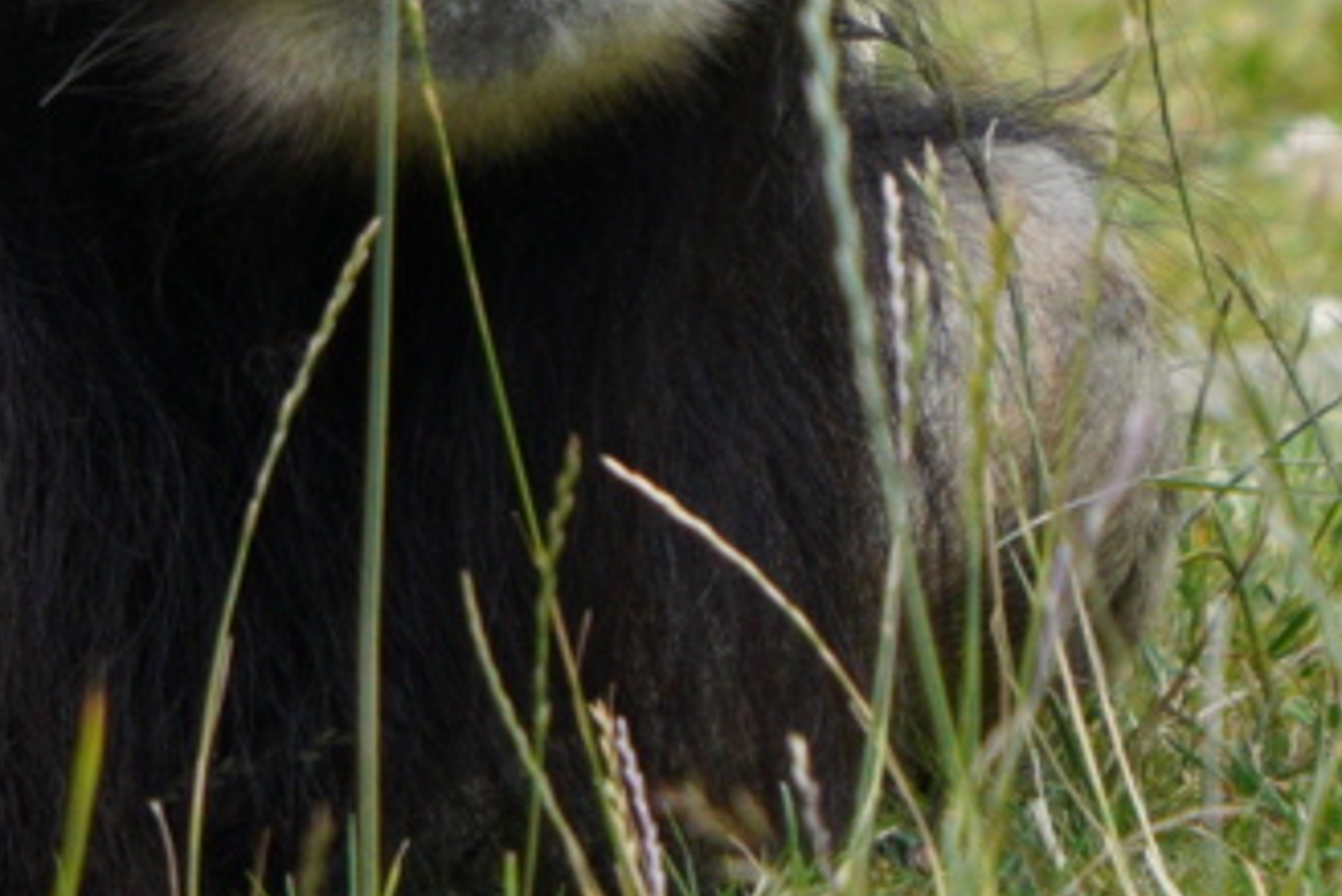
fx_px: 165466
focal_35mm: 4437
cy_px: -1264
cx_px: -659
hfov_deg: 0.5
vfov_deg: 0.3
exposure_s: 1/640
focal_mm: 600
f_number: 6.3
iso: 800
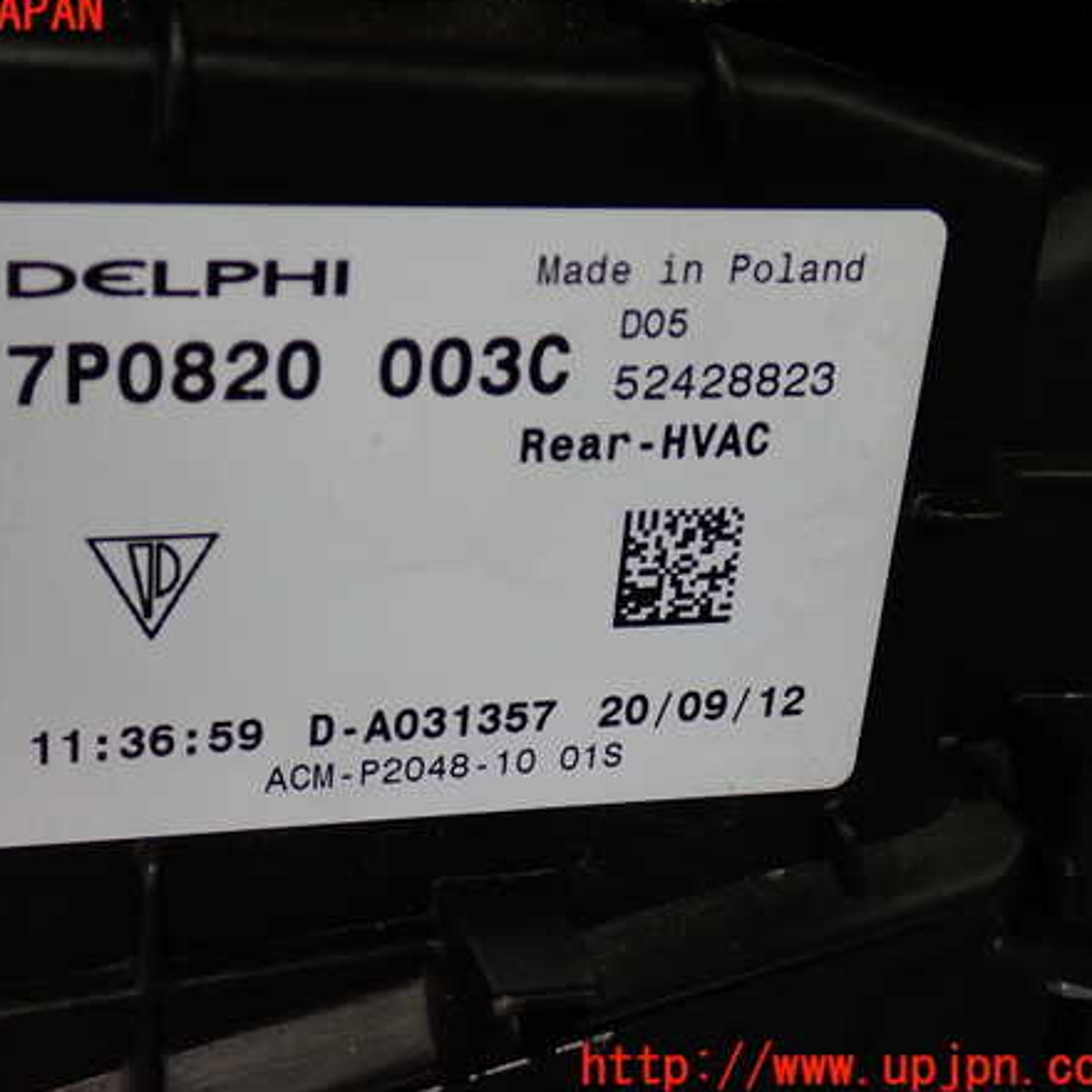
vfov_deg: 32.2
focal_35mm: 53
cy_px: 541
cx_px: 397
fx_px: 1892
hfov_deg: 32.0
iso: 160
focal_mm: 7.84
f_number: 2.9
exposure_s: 1/80
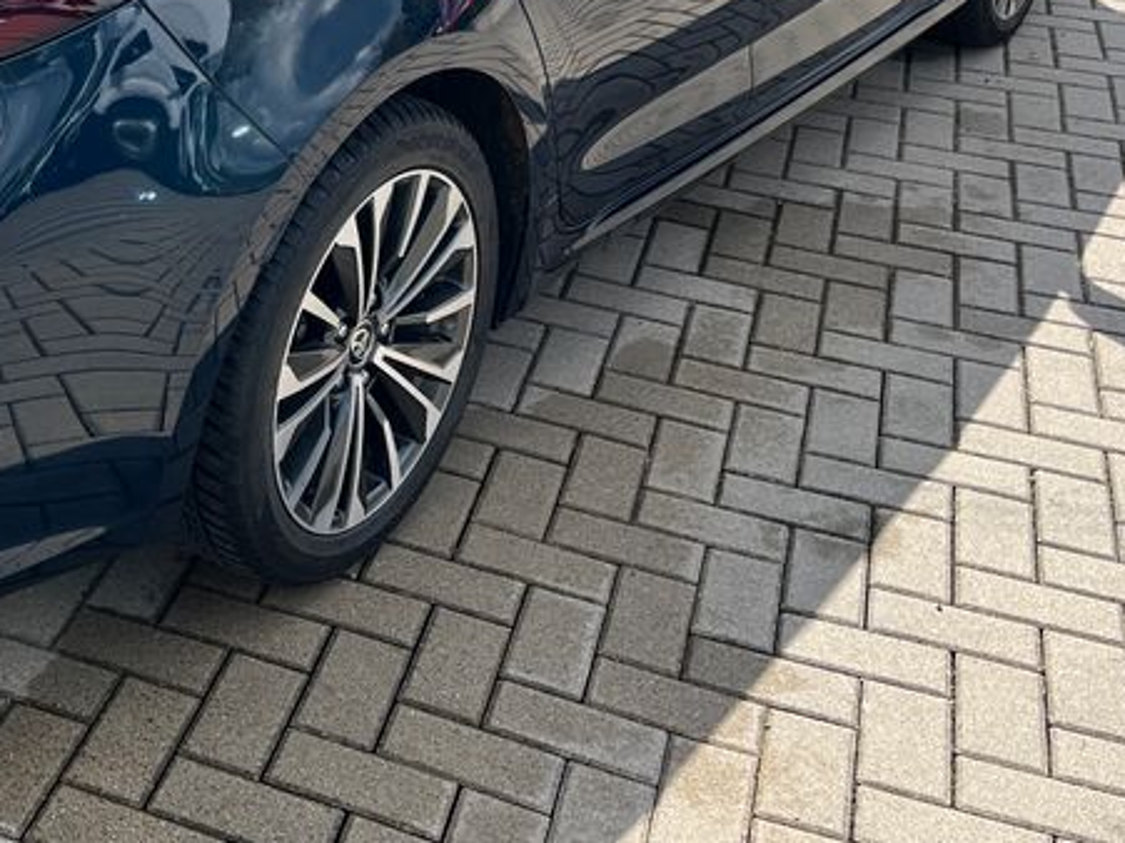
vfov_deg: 23.8
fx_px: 1917
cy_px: 5
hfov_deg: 30.6
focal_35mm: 59
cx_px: 20
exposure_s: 1/1721
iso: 50
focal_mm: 5.1
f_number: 1.6
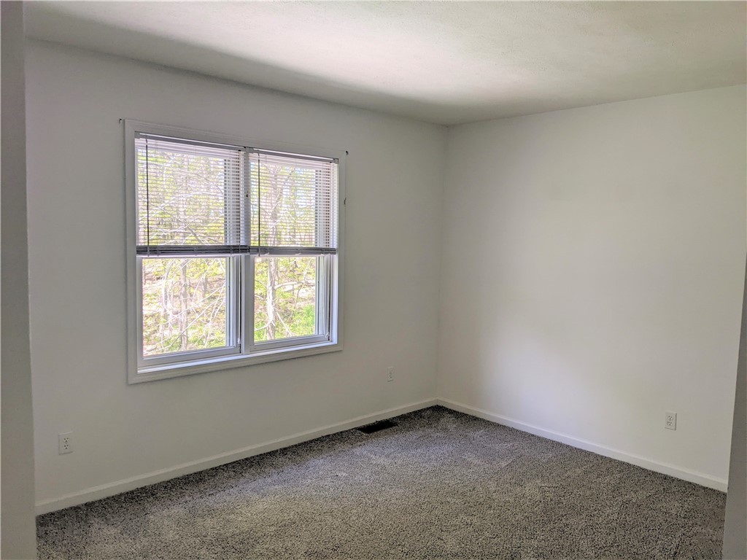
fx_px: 583
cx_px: 374
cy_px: 280
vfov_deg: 51.4
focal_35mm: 27
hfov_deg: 65.3
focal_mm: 4.44
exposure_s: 1/226
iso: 58
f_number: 1.8
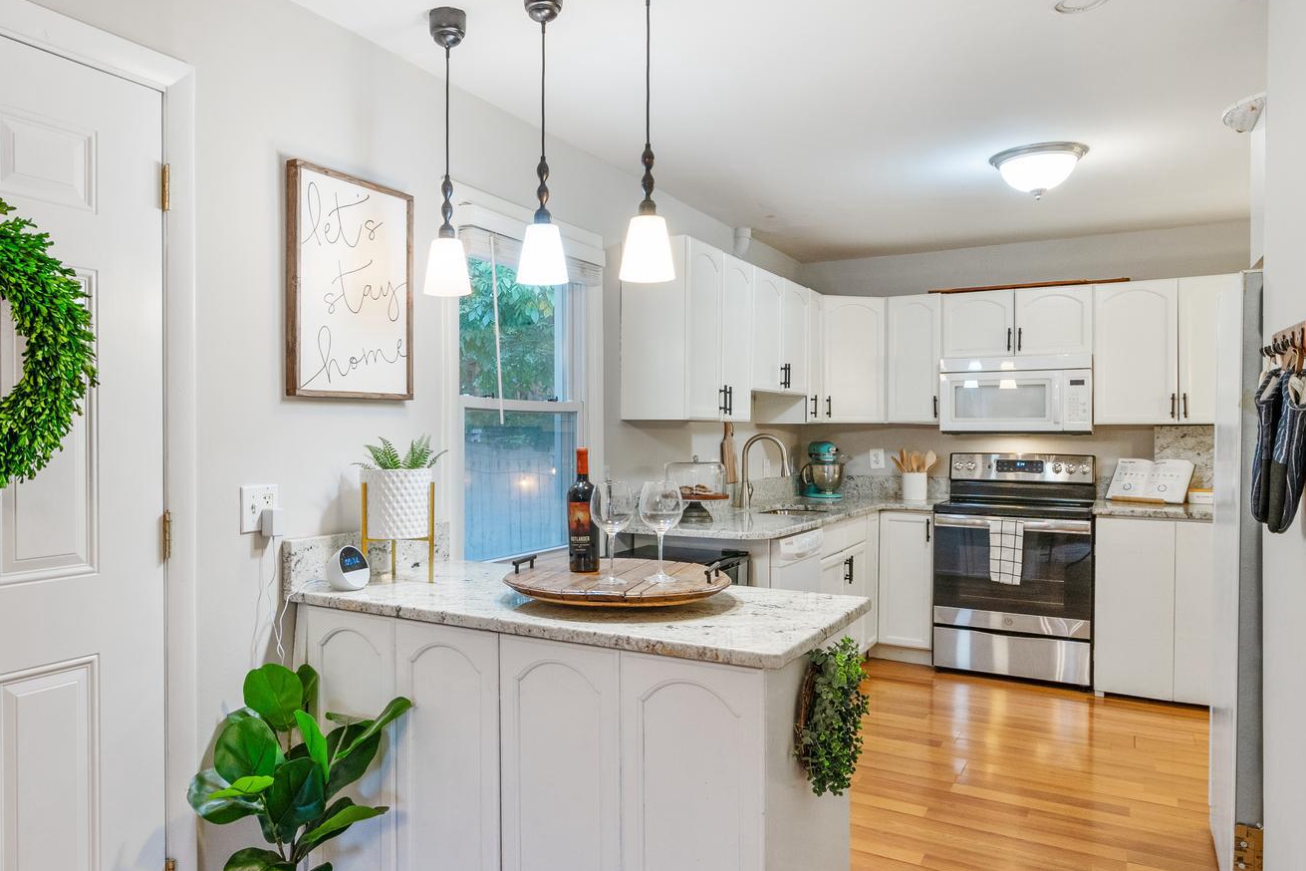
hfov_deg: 70.9
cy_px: 430
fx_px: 907
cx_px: 538
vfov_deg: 51.3
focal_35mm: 25
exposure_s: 1/8
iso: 400
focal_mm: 16
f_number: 8
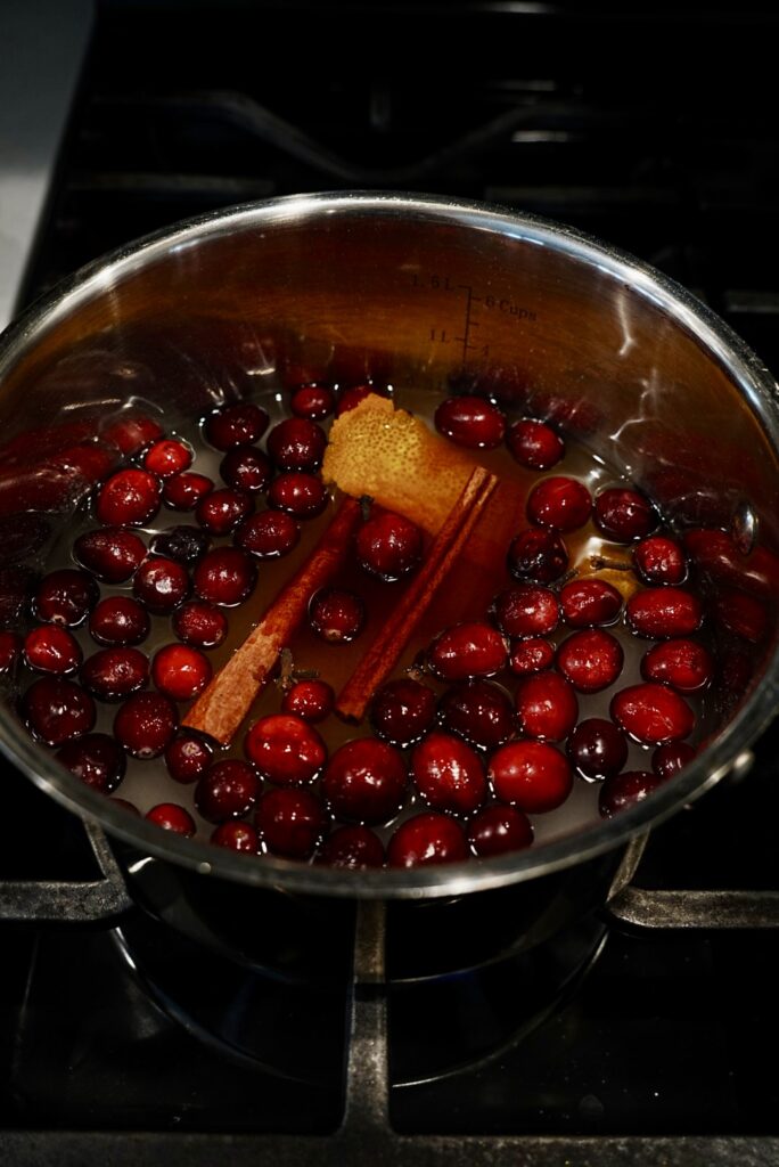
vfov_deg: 54.3
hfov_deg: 37.8
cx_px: 390
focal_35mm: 35
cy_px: 584
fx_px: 1138
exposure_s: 1/40
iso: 250
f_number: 4
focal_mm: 23.4
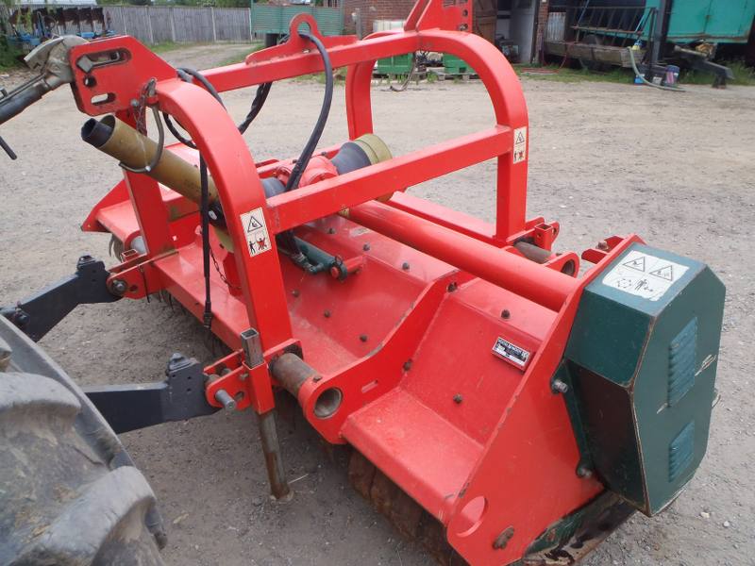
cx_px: 378
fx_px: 611
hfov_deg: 63.4
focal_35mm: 28
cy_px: 283
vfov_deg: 49.7
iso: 100
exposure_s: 1/60
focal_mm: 5
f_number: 3.5
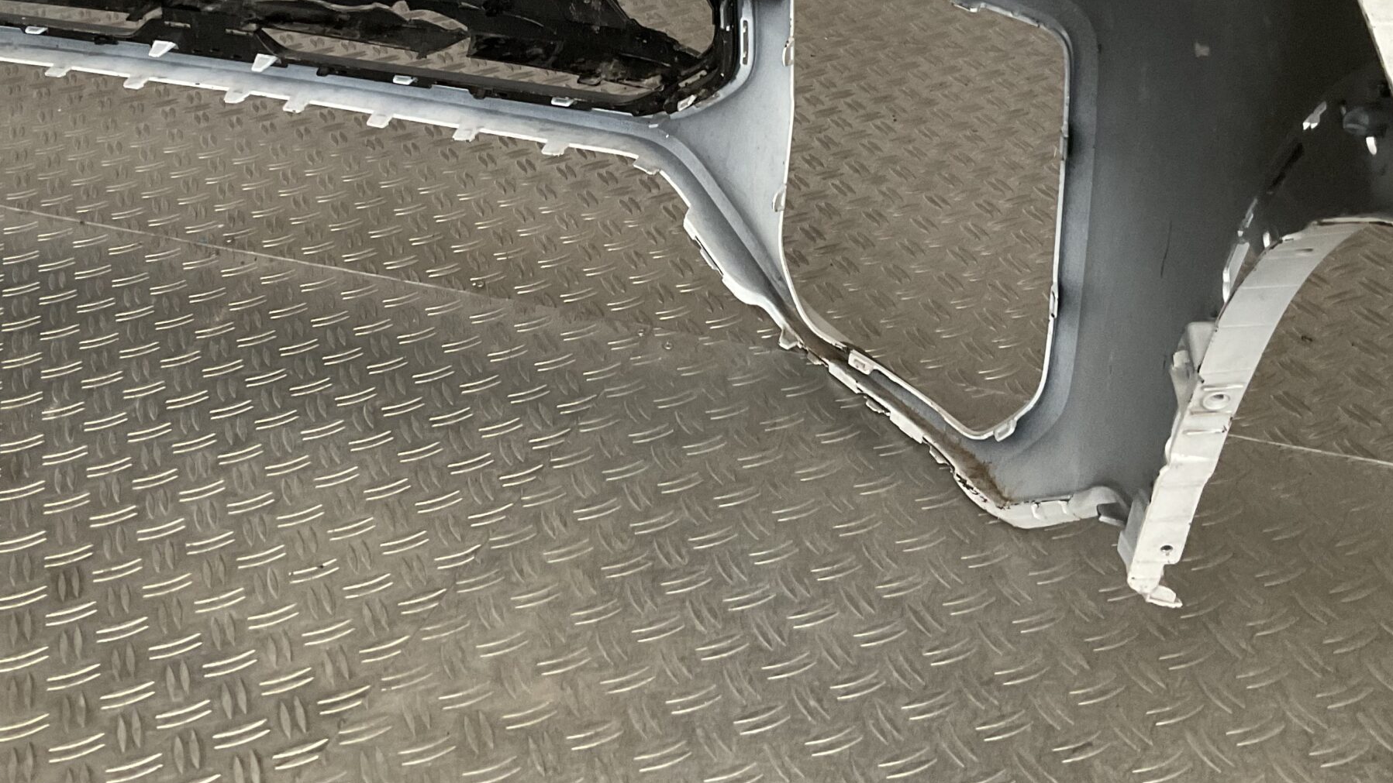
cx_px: 633
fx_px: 1662
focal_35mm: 45
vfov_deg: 25.7
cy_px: 73
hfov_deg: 45.4
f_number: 1.8
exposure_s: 1/60
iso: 200
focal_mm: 3
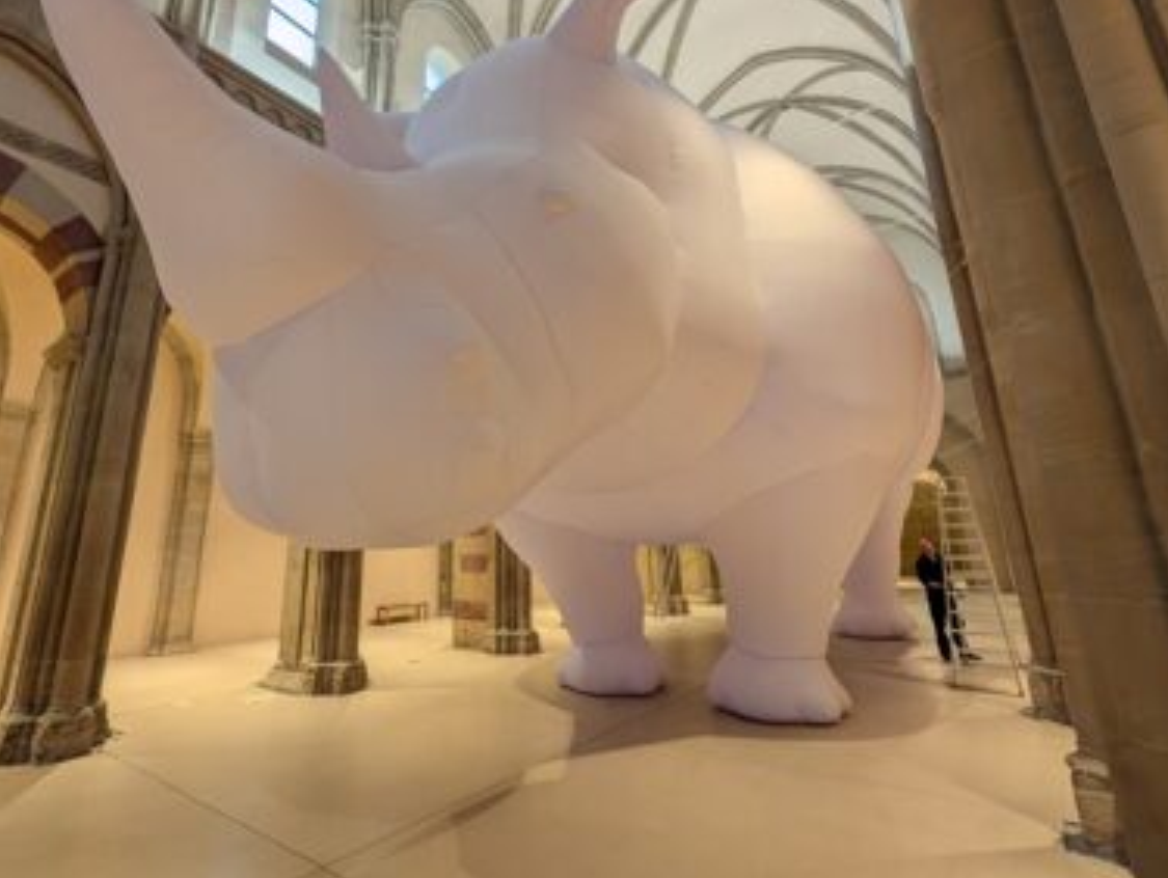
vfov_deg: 77.7
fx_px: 540
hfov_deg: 94.1
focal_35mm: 16
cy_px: 374
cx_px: 526
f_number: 1.7
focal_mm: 2.02
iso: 156
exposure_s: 1/49.2
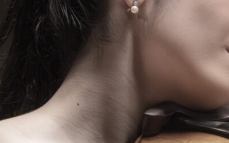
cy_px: 118
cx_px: 467
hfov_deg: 0.6
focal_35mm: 3629
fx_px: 22642
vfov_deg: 0.4
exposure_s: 1/500
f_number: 6.3
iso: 3200
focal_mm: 559
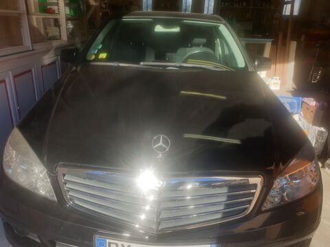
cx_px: 165
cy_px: 124
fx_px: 248
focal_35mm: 26
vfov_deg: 53.1
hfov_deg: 67.3
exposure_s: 1/394
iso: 50
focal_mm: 4.3
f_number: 2.4
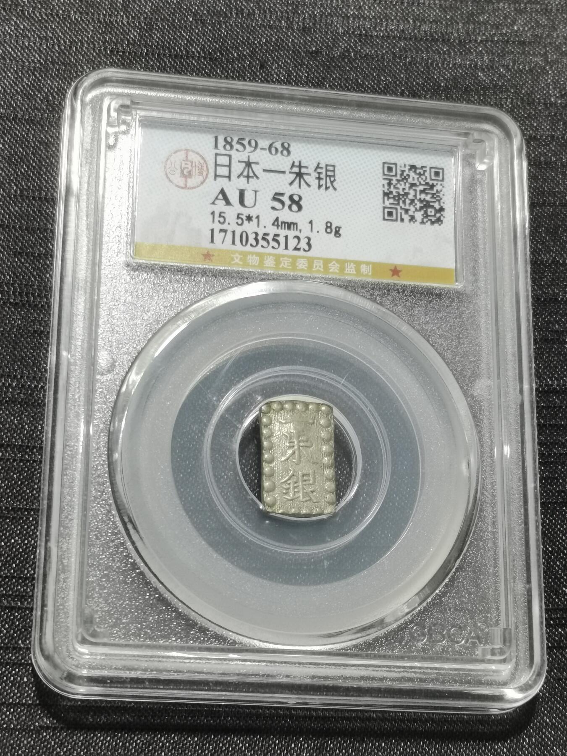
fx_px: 1594
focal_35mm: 73
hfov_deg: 20.2
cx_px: 284
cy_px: 378
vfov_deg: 26.7
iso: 160
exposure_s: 1/100
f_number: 1.8
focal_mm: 5.58
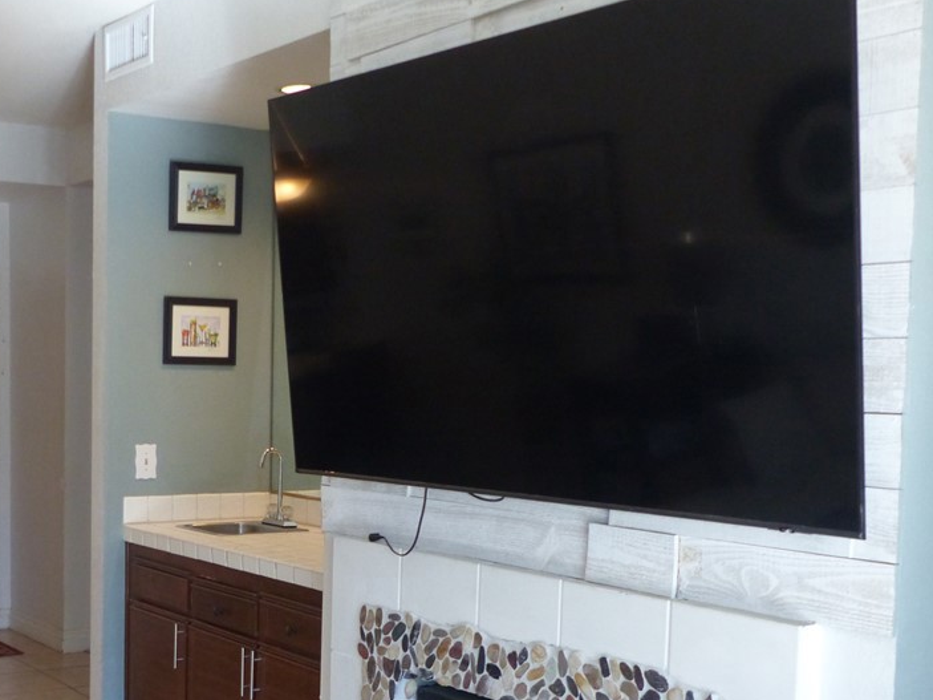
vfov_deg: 28.3
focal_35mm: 51
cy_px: 493
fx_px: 1374
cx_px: 320
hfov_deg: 37.1
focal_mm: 6.3
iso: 400
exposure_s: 1/60
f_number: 2.8
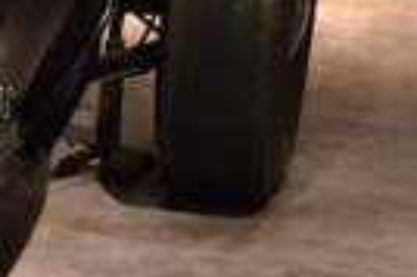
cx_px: -523
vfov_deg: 5.7
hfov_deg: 8.0
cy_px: 168
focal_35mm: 241
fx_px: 2788
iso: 3200
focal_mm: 27
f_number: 5.6
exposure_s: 1/125
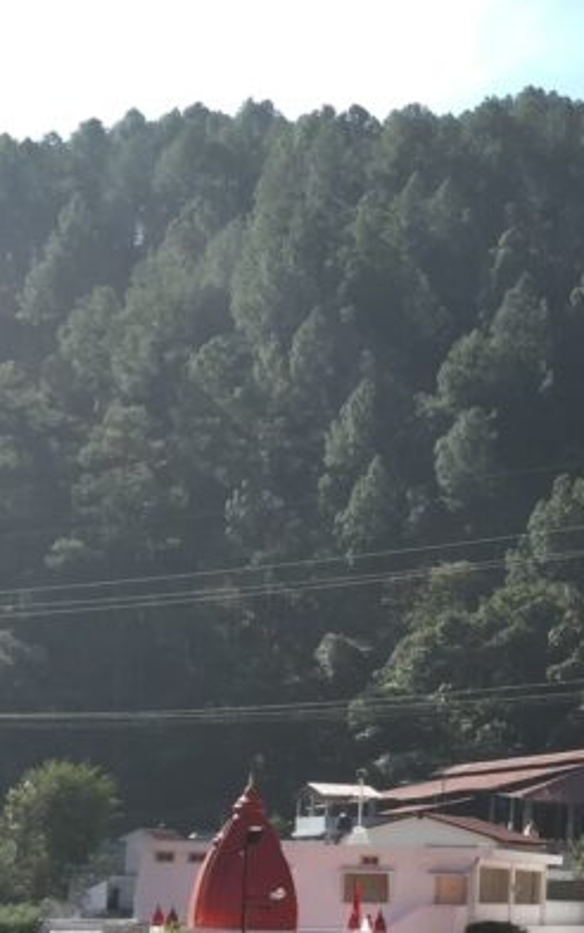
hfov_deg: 14.4
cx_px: 1040
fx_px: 2035
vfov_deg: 25.4
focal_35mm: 80
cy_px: 743
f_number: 2.2
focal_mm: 4.15
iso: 32
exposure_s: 1/1163
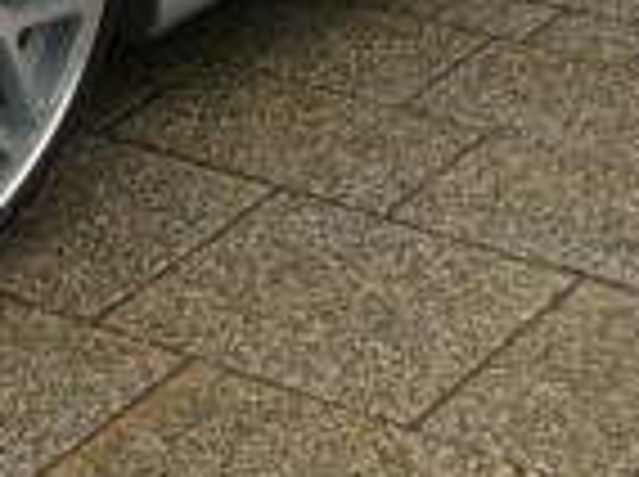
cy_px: -603
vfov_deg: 7.3
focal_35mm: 192
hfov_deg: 10.1
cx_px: -230
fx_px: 3538
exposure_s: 1/253
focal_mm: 5.7
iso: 80
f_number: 2.9
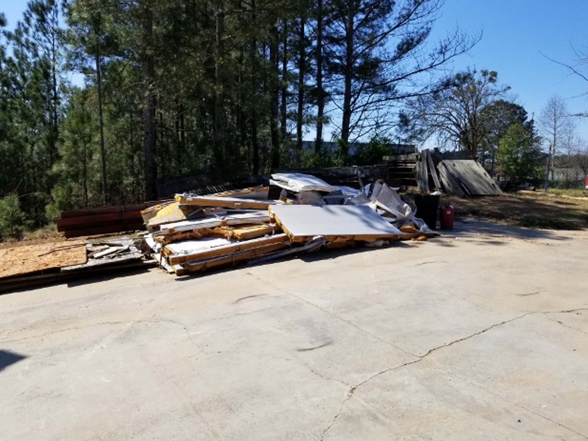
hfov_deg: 65.3
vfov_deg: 51.4
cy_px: 222
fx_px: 459
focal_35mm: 27
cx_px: 297
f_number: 1.7
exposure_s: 1/2352
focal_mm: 4.25
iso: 50
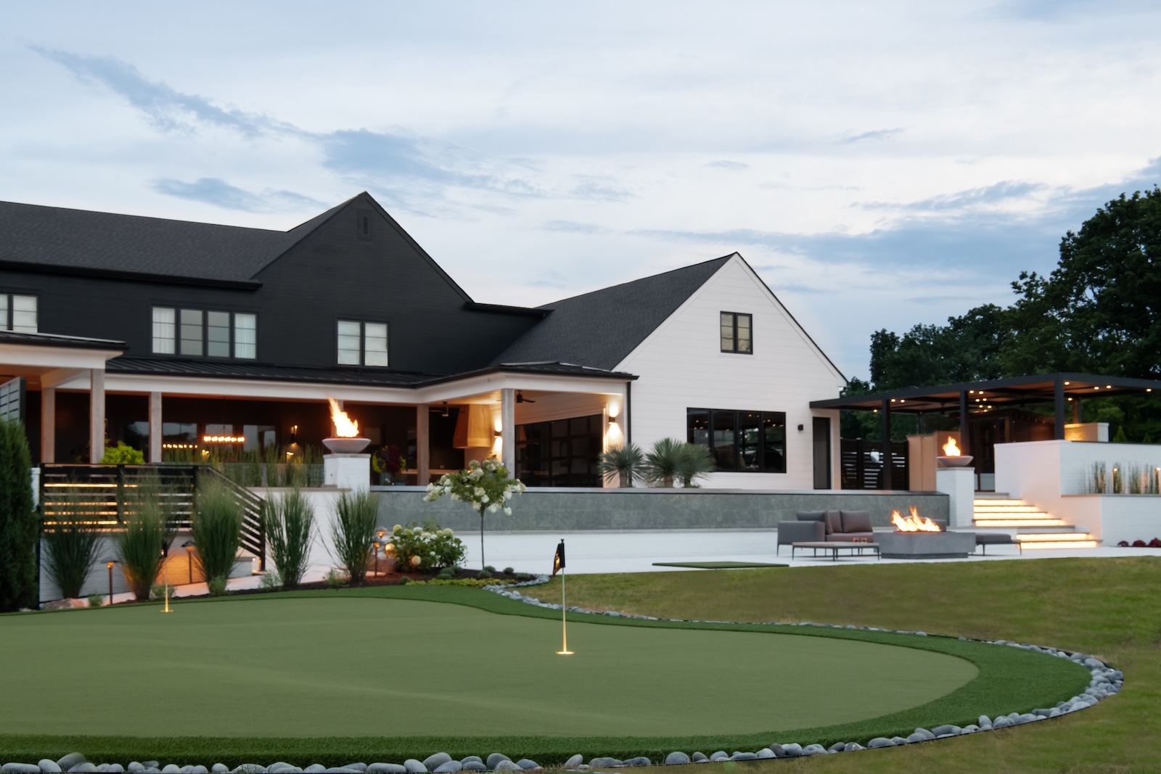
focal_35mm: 42
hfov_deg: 46.4
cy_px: 387
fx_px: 1355
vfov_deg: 31.9
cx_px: 580
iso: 1000
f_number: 14
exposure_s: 1/8
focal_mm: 42
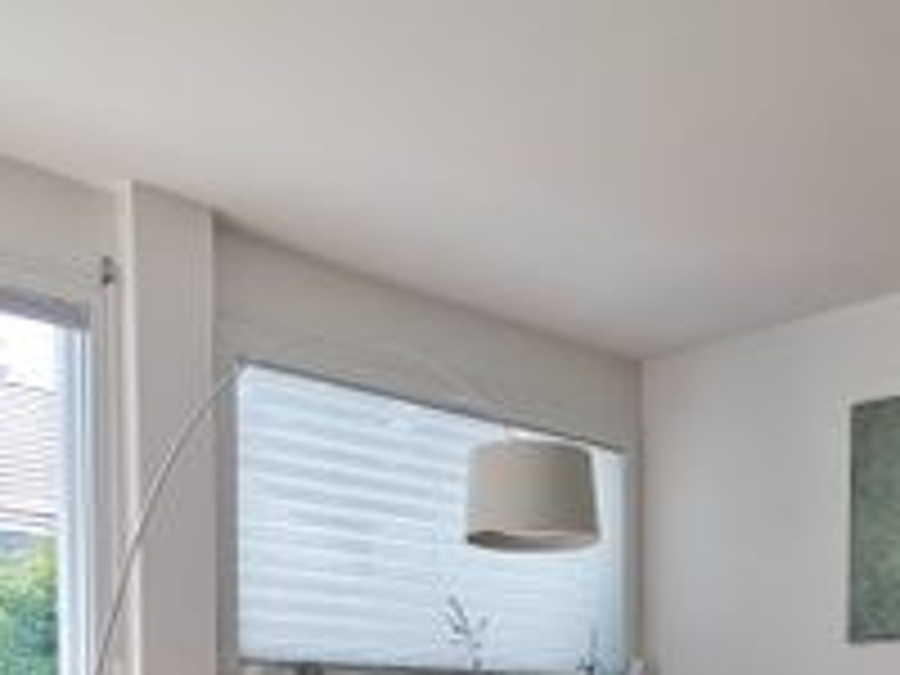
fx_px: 1248
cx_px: 702
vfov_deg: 27.0
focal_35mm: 48
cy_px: 796
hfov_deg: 38.4
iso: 64
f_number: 2.2
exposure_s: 1/99.9
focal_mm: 2.35
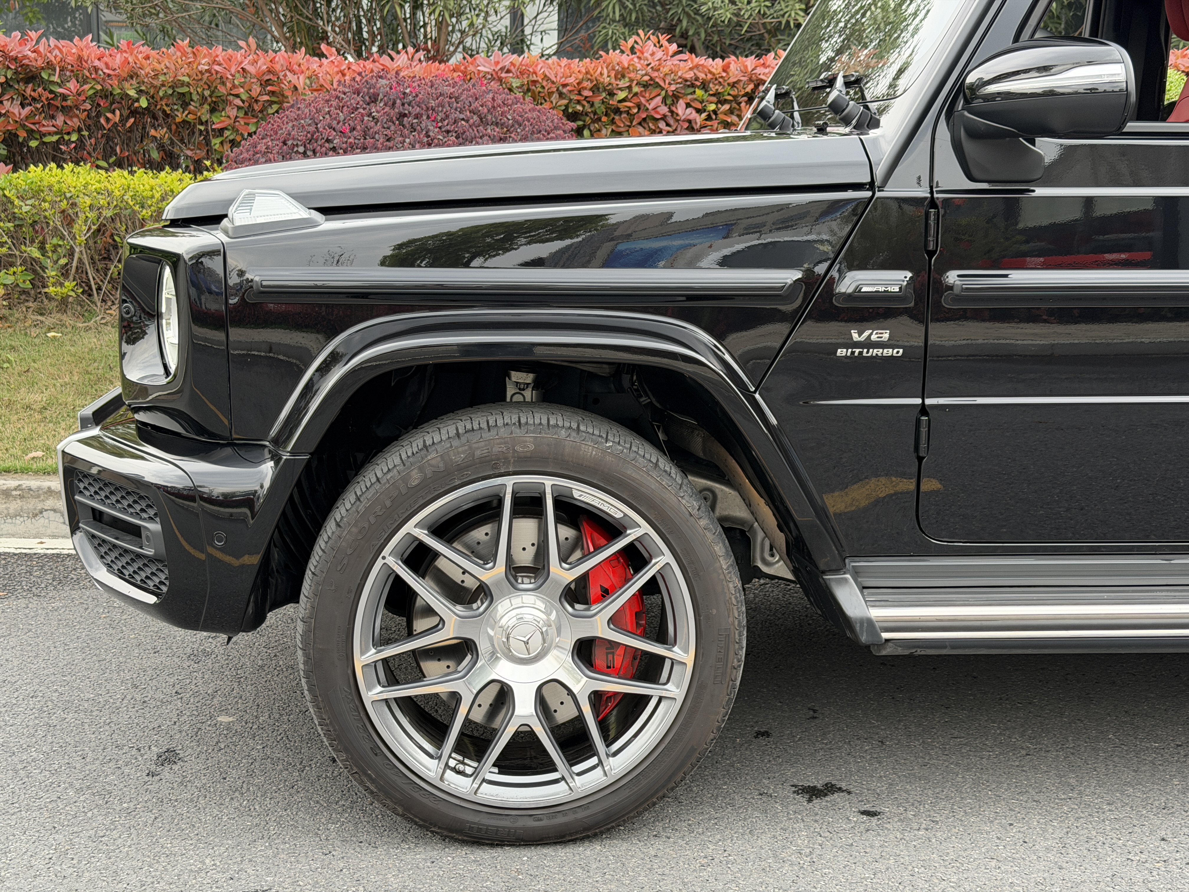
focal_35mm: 48
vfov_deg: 30.3
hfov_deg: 39.7
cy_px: 446
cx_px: 594
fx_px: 1649
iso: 64
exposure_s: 1/223
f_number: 1.78
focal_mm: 6.76
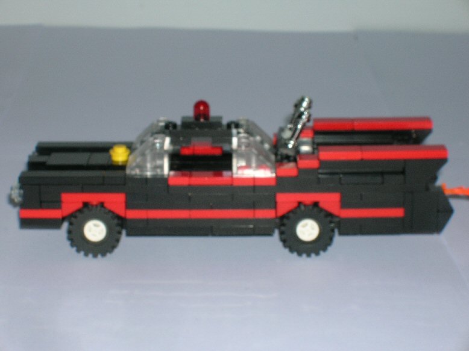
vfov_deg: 14.9
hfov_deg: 19.8
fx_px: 1341
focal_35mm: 99
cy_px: 176
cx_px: 234
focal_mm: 16.4
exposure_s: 1/60.1
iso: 50
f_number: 8.1
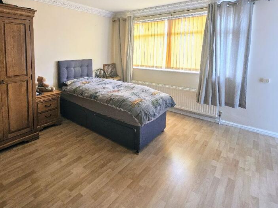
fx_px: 153
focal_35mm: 19
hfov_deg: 83.4
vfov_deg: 66.9
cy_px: 71
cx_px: 107
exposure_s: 1/70.8
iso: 320
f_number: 2.2
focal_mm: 2.2
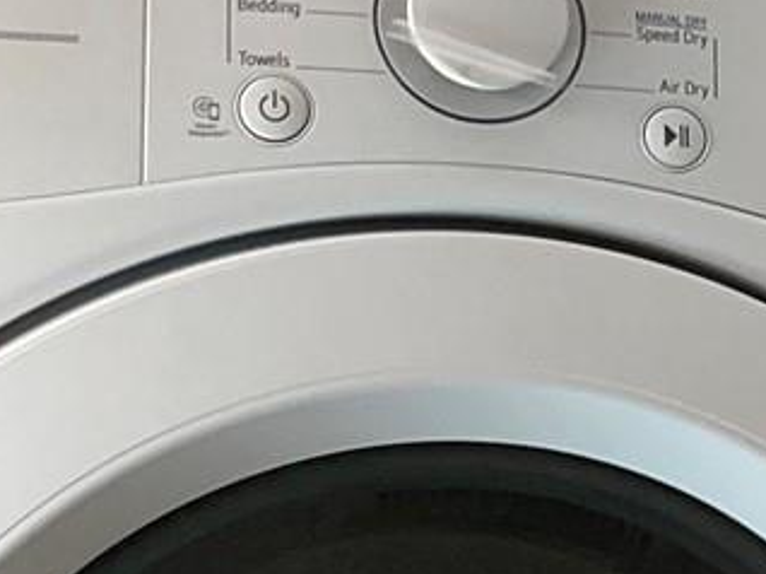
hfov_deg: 11.9
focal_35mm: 146
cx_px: 1587
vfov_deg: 10.1
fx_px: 3228
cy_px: 432
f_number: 1.8
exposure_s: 1/60
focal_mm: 3
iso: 40
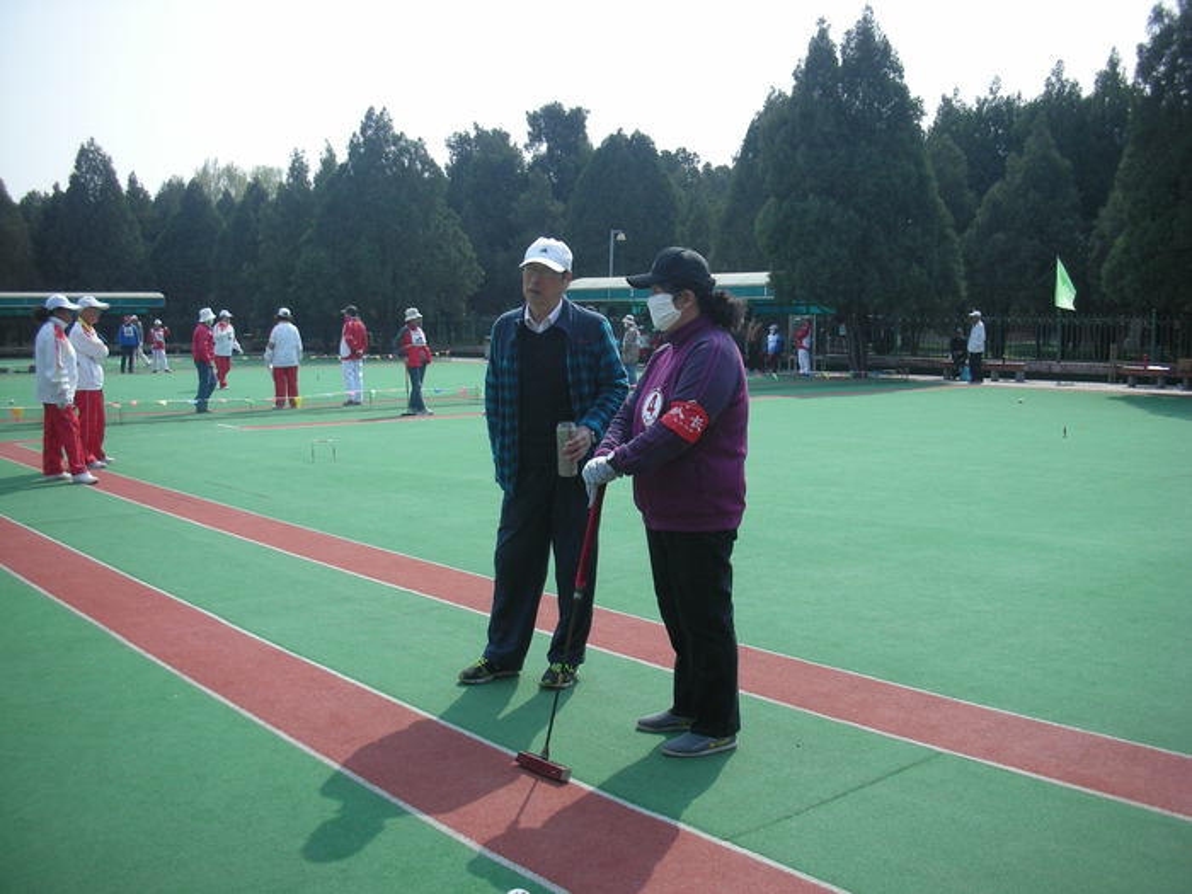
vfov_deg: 40.7
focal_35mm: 35
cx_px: 596
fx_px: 1205
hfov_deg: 52.6
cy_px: 447
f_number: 7.9
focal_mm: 5.8
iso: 57
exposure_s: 1/124
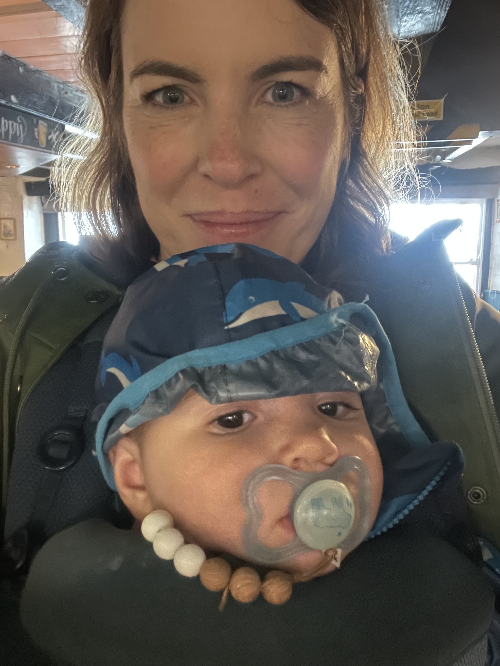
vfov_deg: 60.0
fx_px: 578
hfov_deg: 46.8
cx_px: 250
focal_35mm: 30
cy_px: 333
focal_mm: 2.71
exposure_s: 1/8
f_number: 2.2
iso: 800
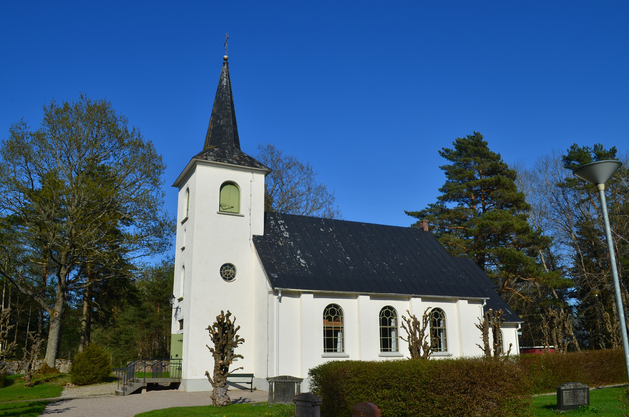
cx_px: 314
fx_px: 575
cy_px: 208
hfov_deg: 57.3
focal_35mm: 33
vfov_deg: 39.8
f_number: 13
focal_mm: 22
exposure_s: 1/250
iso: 100
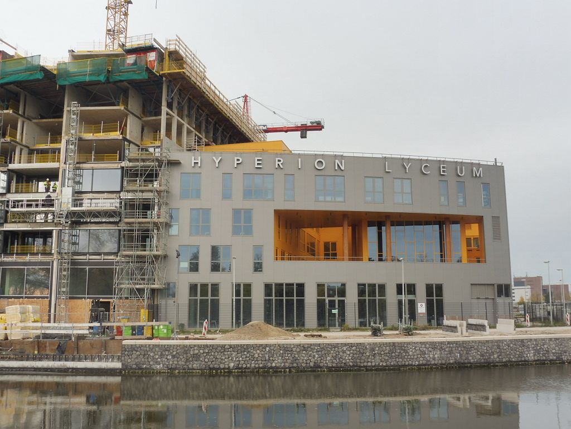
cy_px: 214
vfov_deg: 41.8
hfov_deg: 54.0
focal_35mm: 34
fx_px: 561
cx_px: 286
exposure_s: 1/125
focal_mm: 6.1
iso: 100
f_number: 5
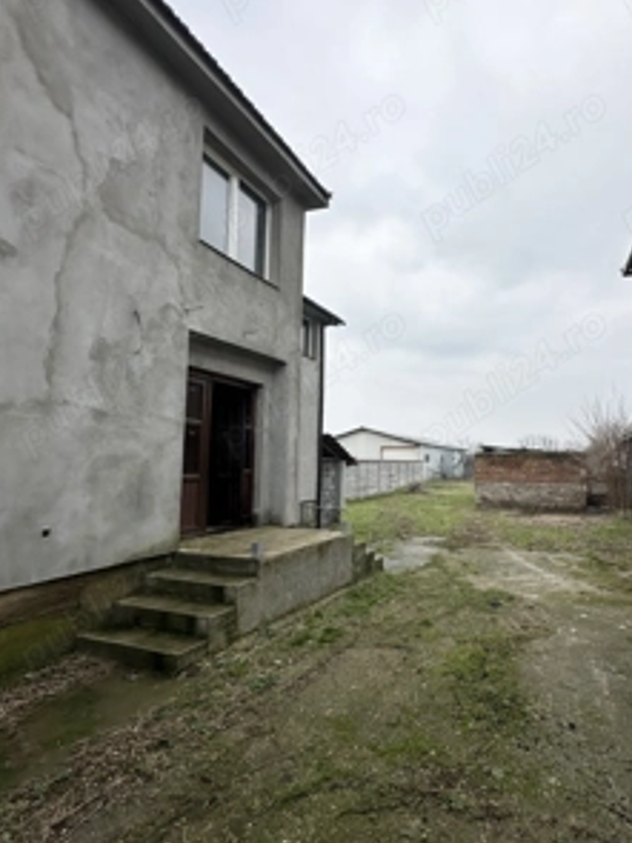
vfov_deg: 84.7
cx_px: 412
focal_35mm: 19
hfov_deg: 67.1
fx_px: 463
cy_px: 429
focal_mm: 2.22
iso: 40
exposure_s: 1/458
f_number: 2.2
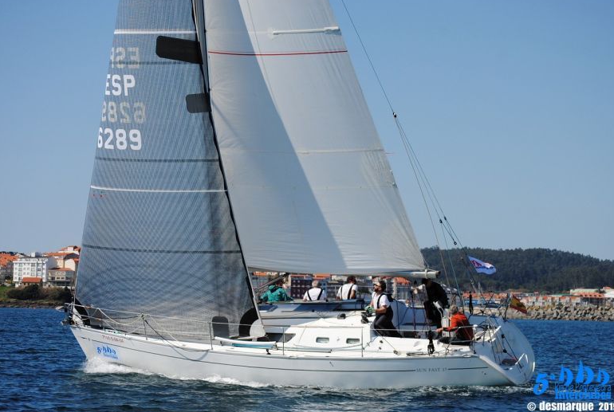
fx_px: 1812
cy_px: 204
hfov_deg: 19.2
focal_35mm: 106
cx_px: 304
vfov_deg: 13.0
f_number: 6.3
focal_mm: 68
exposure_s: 1/640
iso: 100
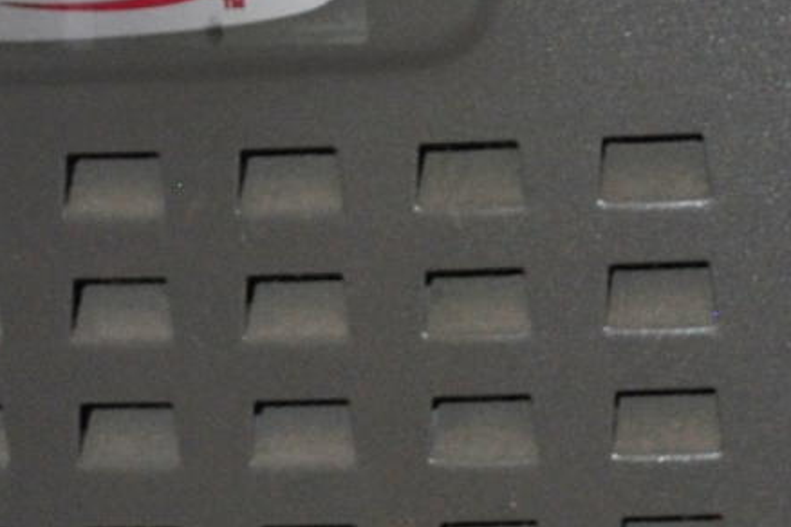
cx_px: 148
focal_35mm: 350
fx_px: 7690
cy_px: -130
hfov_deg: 5.9
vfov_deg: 3.9
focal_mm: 34
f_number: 5
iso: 200
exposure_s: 1/60
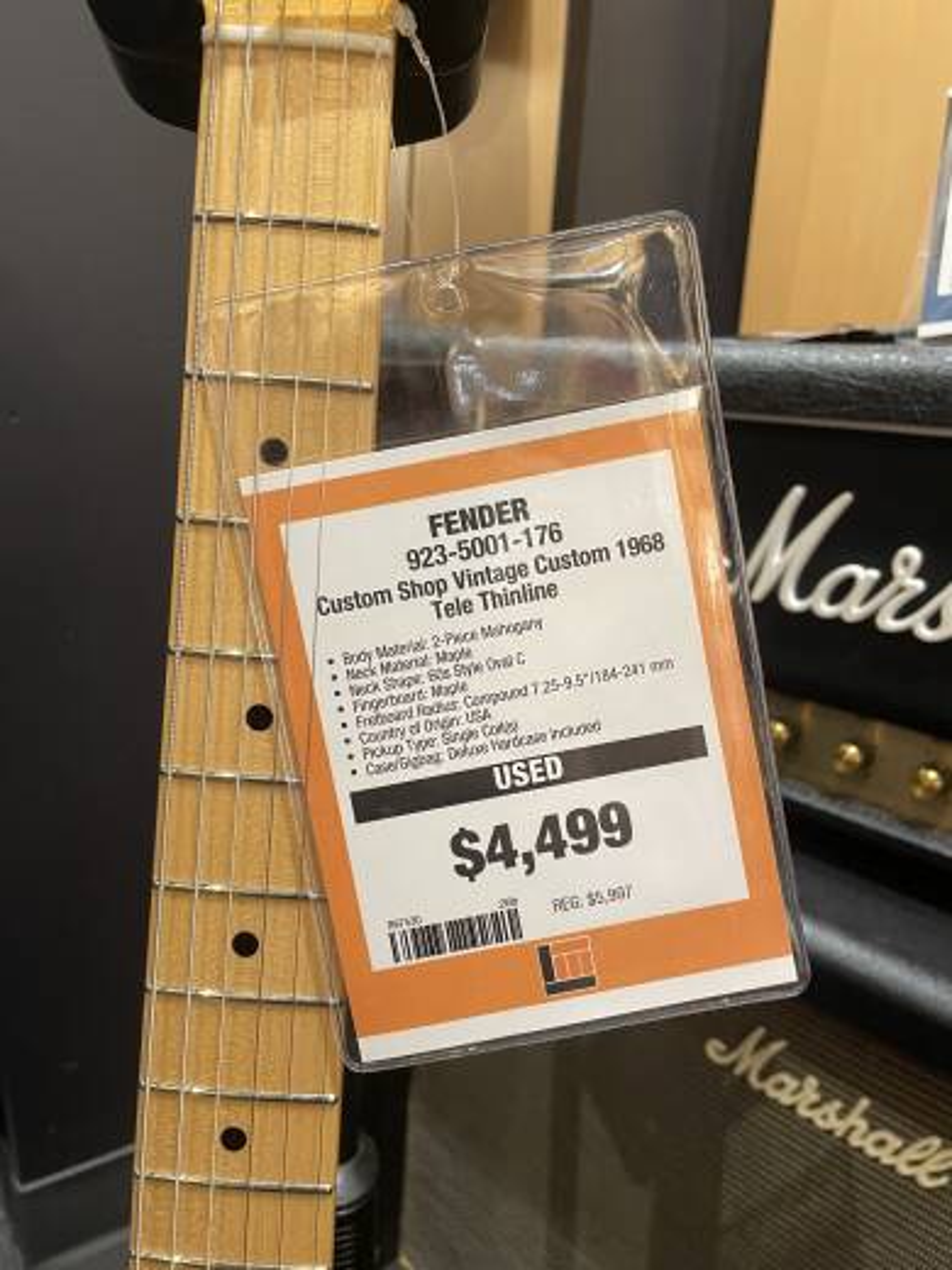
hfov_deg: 53.1
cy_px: 635
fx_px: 953
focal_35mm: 26
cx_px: 476
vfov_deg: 67.3
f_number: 1.6
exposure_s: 1/60
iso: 160
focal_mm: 4.2
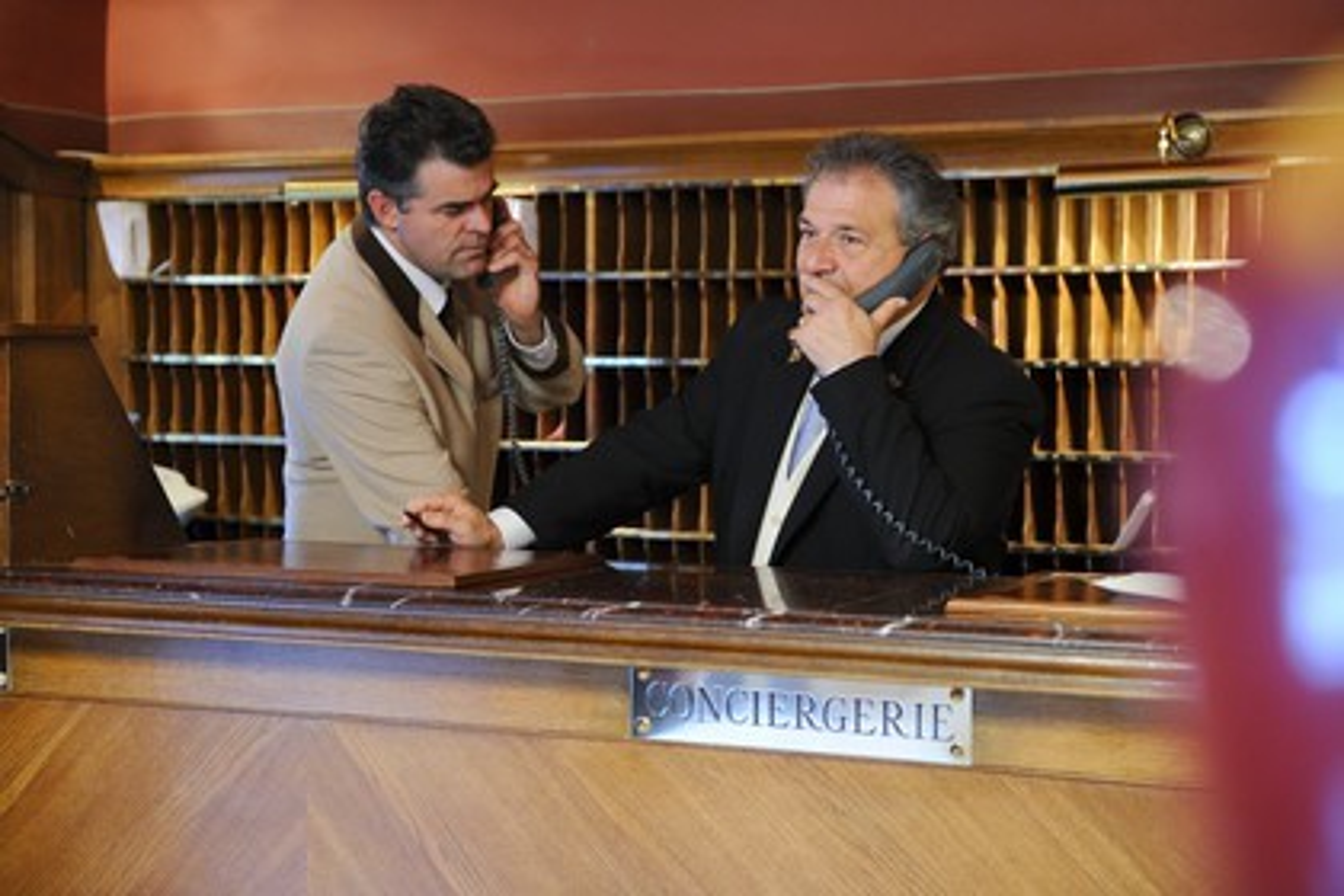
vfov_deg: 21.9
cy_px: 448
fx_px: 2314
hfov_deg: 32.4
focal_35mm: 62
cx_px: 672
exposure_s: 1/25
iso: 1600
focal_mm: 62
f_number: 2.8
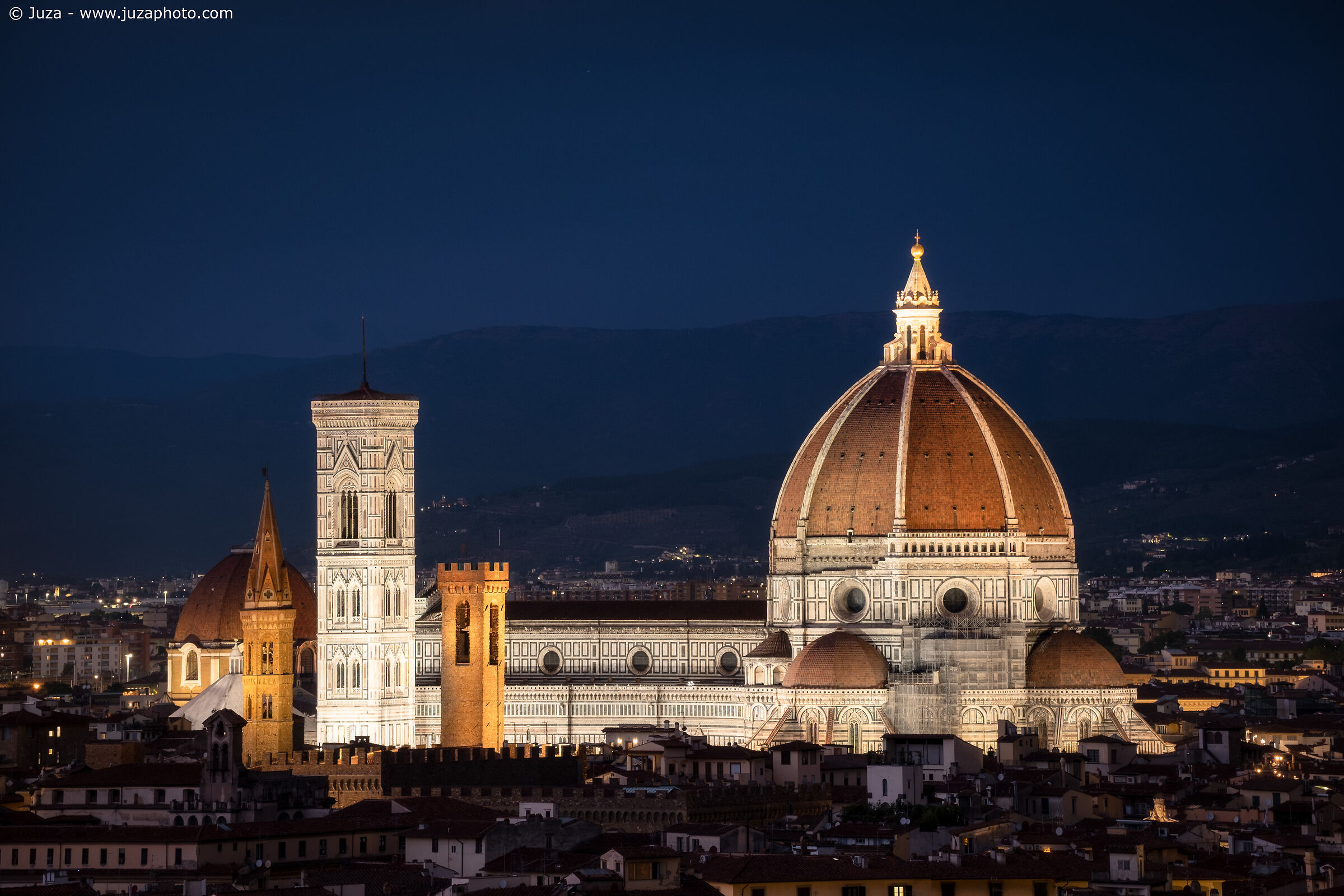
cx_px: 672
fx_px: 6384
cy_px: 448
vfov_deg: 8.0
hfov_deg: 12.0
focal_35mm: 171
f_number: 8
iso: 160
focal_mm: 113.7
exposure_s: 6.5
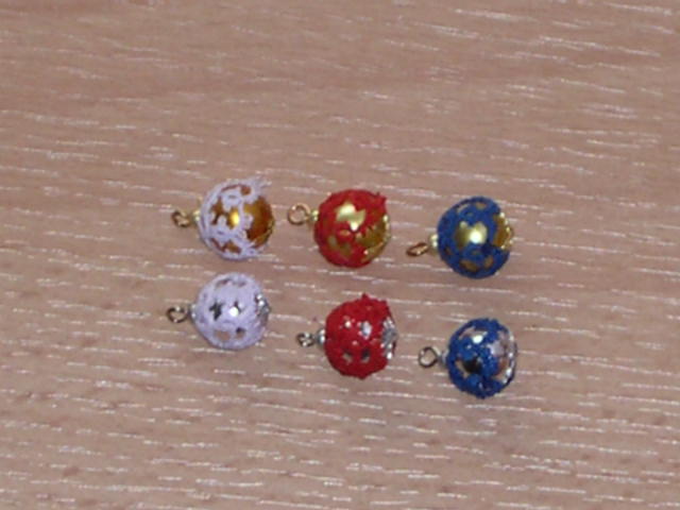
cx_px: 340
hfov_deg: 17.3
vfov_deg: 13.0
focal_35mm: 114
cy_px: 255
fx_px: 2239
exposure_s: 1/60
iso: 100
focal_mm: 96
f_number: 4.9
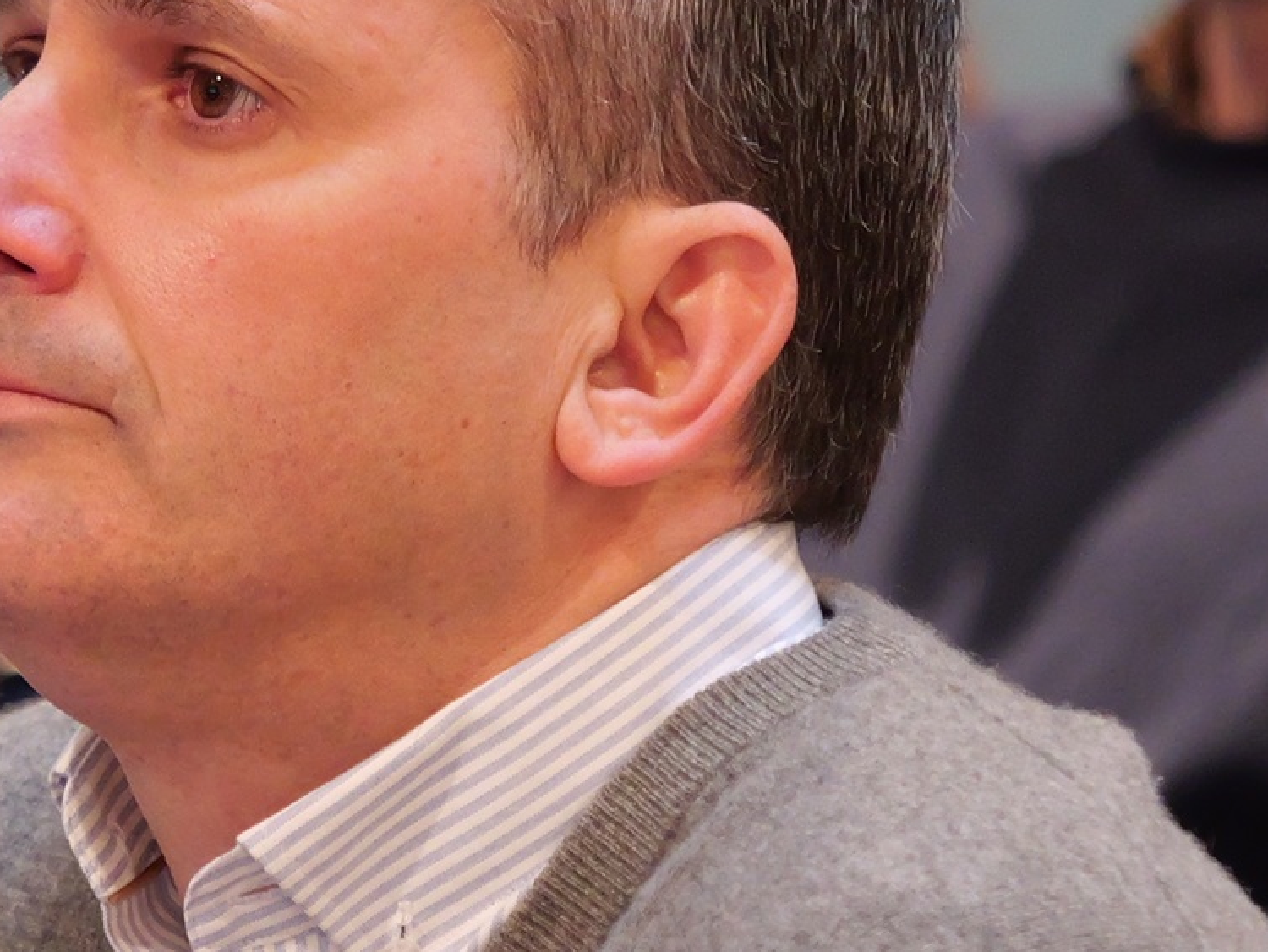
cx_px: 451
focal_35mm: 816
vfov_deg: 1.8
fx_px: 29900
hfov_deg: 2.4
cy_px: 982
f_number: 2.8
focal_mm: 106
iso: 1600
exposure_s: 1/80
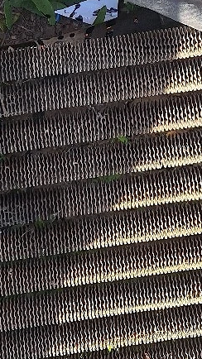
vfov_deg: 24.9
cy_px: -71
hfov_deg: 15.6
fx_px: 733
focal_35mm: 77
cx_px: 57
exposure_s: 1/500
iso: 40
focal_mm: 5.54
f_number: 1.8
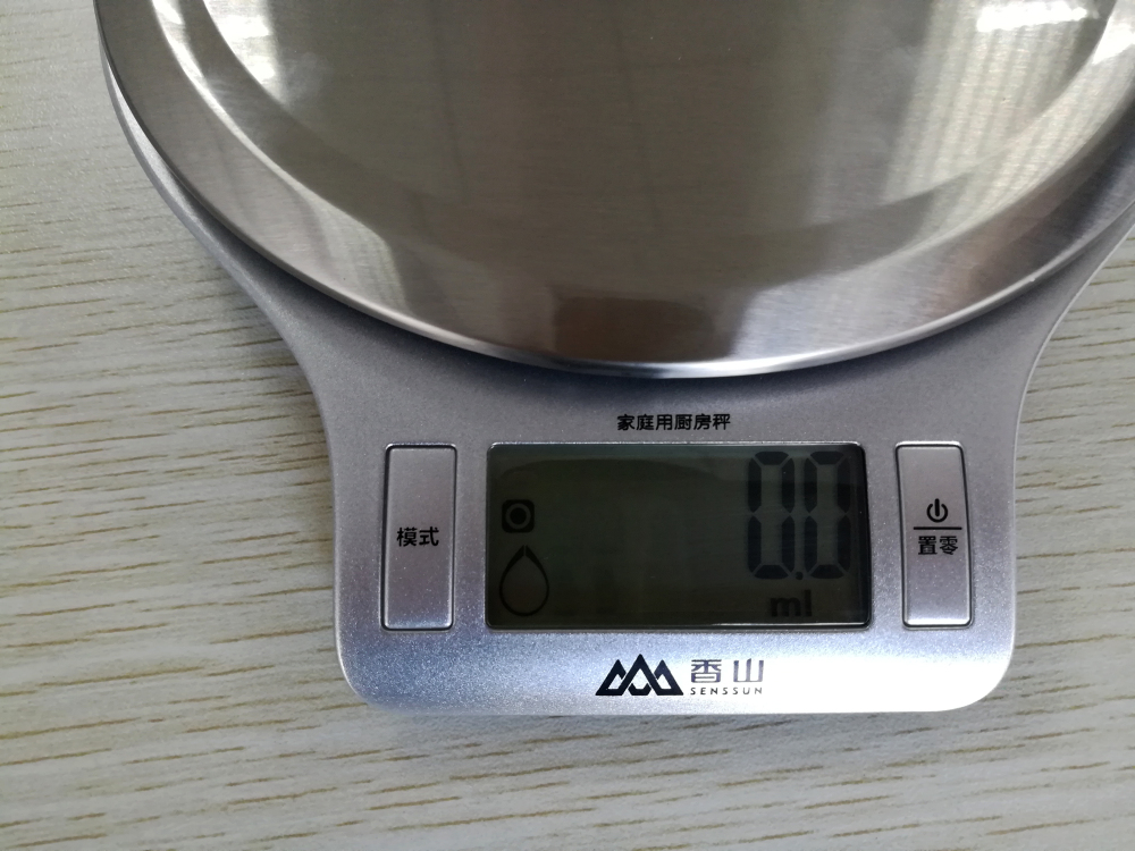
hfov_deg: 67.3
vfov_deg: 53.1
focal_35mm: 26
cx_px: 568
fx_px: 852
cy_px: 426
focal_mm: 3.83
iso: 200
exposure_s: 1/33.3
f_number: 2.2
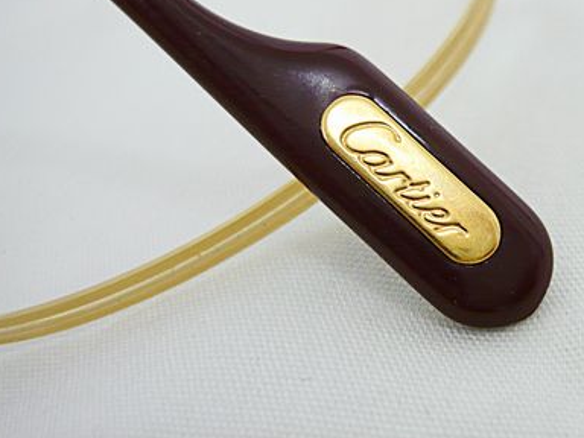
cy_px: 184
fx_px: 928
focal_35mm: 55
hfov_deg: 34.4
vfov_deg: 26.5
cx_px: 420
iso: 160
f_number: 2.8
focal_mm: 5.5
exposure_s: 1/30
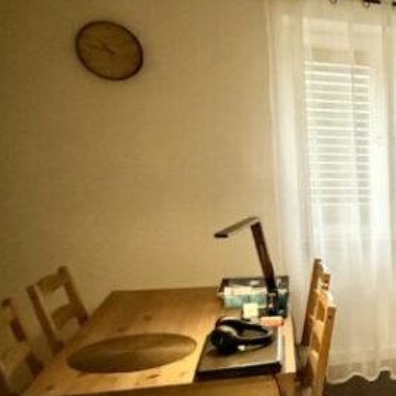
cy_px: 293
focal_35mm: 47
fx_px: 608
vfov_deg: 35.3
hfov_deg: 28.2
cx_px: 543
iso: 1250
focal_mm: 2.22
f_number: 2.2
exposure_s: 1/60
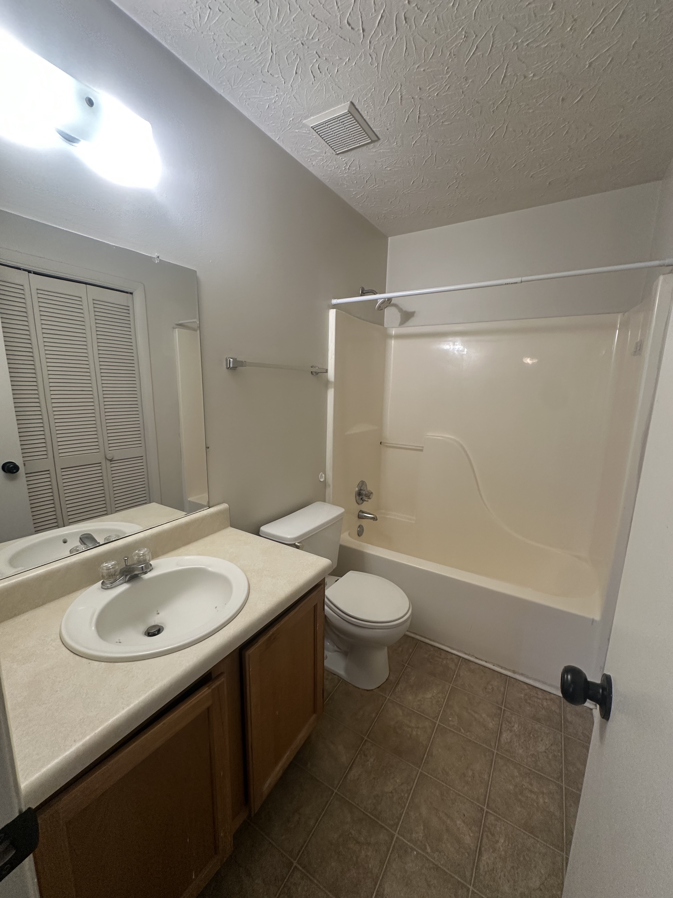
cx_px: 336
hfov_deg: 85.7
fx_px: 363
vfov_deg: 102.1
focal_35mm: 14
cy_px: 449
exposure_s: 1/60
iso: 200
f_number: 2.2
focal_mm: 2.22
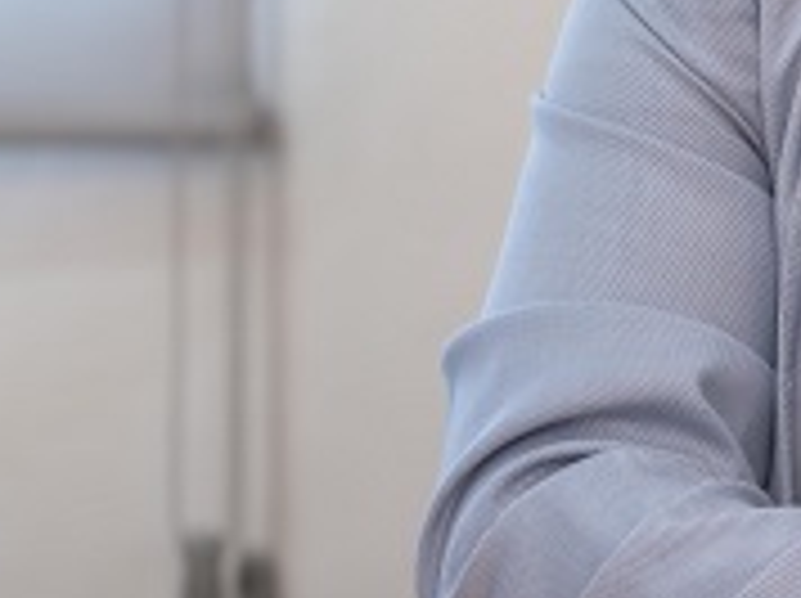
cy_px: -191
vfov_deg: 5.6
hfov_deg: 7.4
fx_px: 6124
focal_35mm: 265
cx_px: 1143
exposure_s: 1/60
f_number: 2.8
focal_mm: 70
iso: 1000
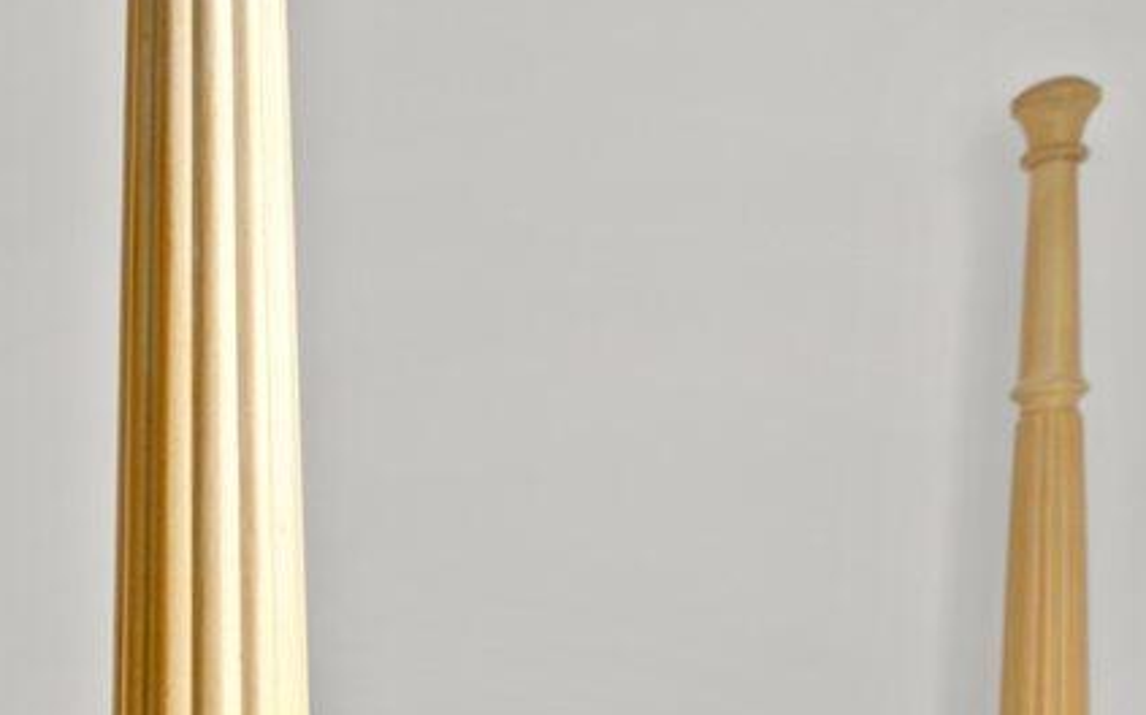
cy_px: 968
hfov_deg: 22.8
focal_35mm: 74
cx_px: -558
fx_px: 2310
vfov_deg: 16.5
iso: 500
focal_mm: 15
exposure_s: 1/5
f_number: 9
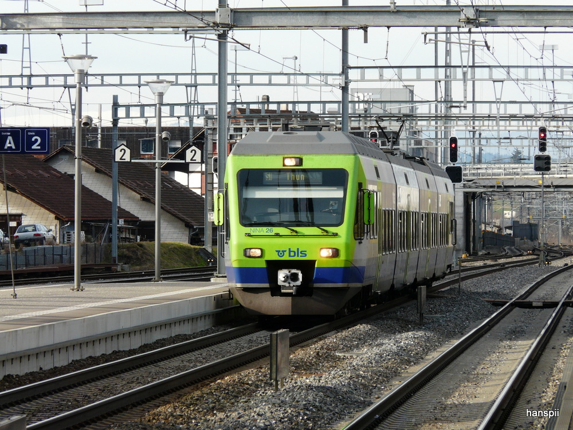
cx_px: 286
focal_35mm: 289
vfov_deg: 5.1
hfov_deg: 6.9
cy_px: 215
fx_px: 4784
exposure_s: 1/200
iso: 100
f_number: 5
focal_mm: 47.5
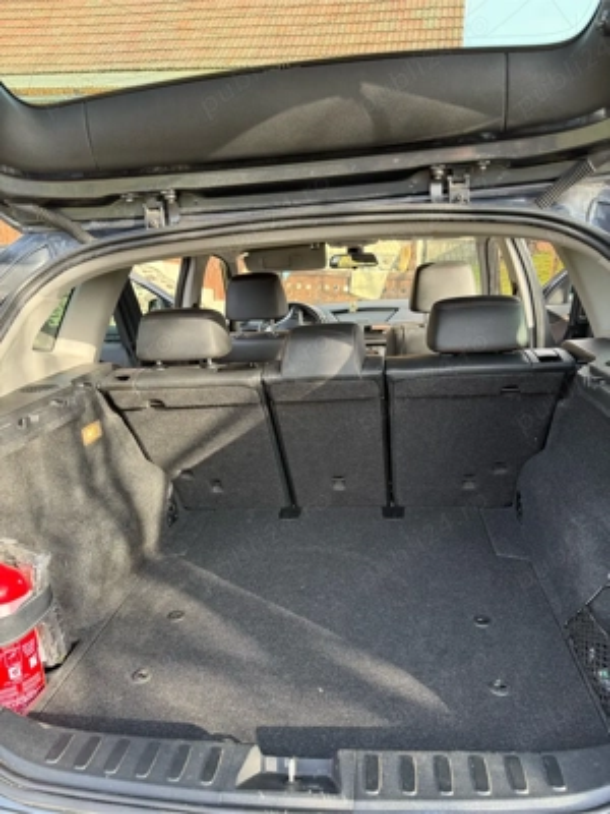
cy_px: 407
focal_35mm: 24
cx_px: 305
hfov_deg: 56.8
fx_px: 564
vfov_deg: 71.6
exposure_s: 1/247
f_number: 1.78
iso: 100
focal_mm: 6.76
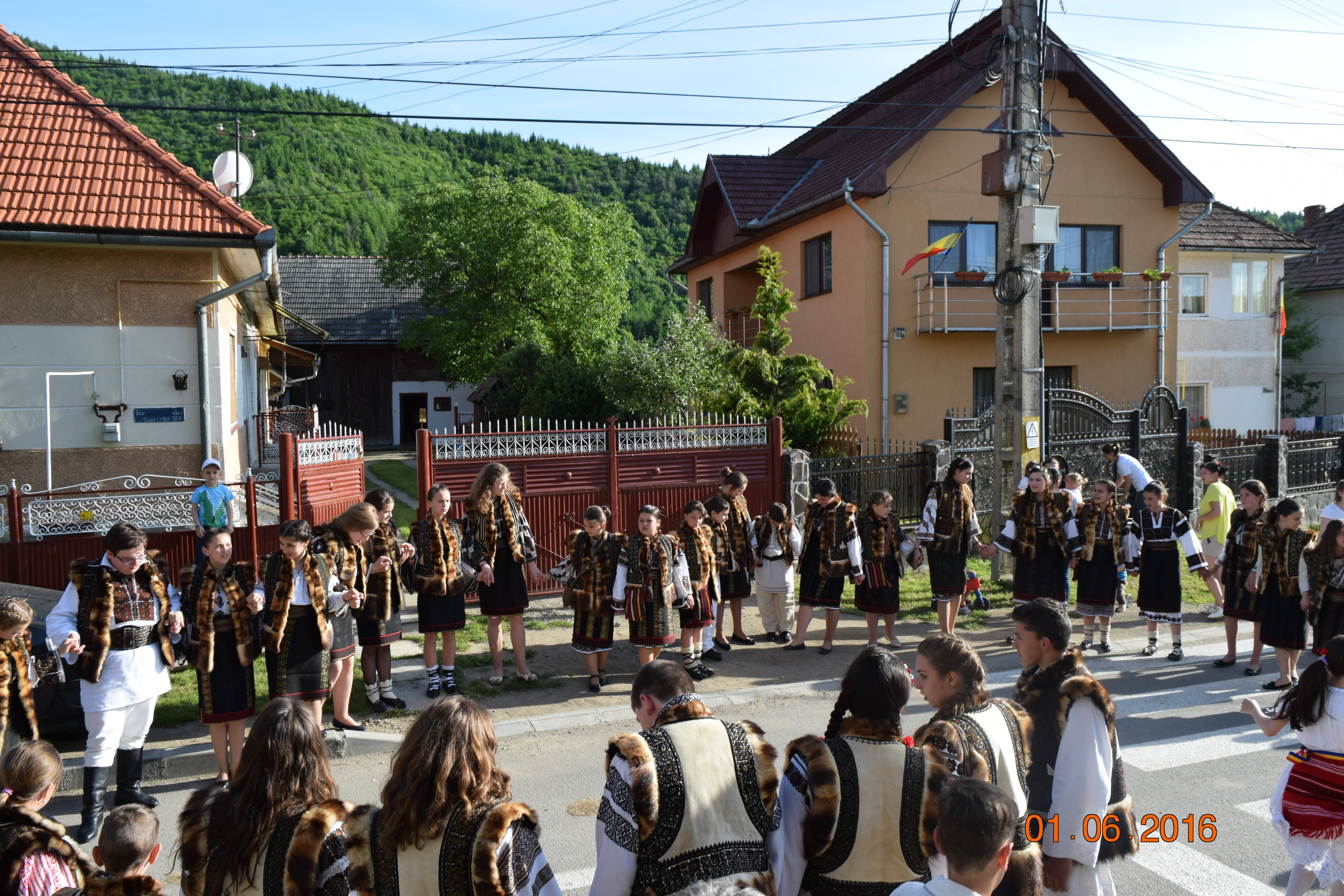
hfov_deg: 67.4
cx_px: 672
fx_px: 1008
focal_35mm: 27
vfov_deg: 47.9
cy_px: 448
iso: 200
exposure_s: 1/250
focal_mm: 18
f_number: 8
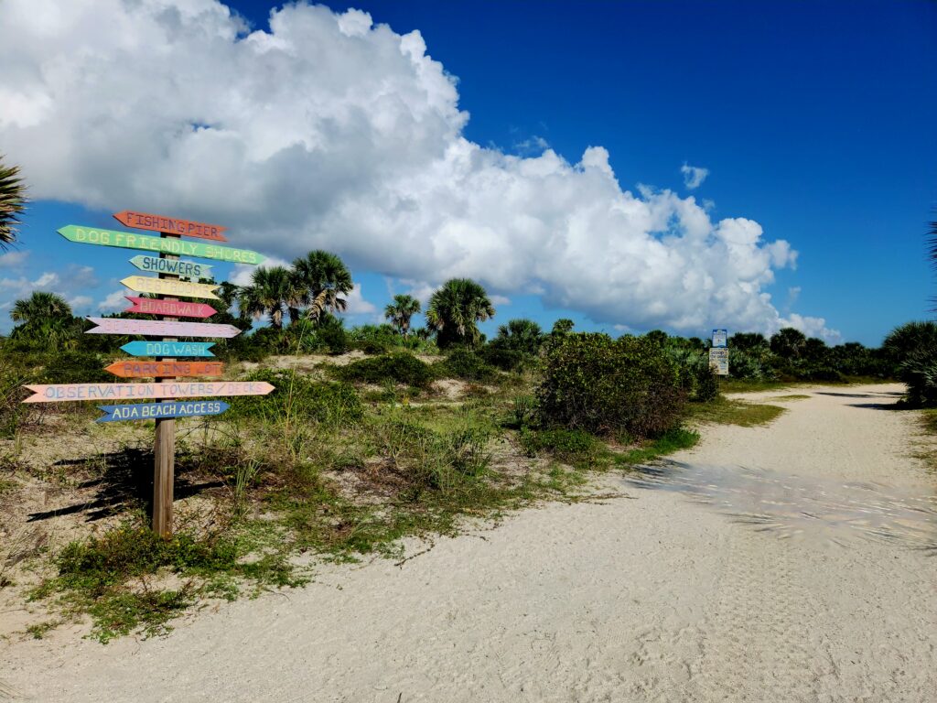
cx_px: 468
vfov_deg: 58.9
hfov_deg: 73.9
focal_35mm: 23
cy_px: 352
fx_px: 623
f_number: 1.8
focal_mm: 5.4
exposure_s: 1/3333
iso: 20
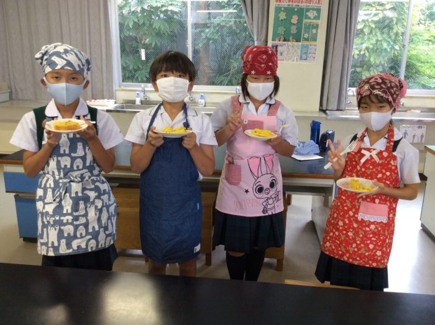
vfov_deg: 44.1
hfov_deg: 56.9
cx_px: 218
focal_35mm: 32
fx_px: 402
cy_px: 162
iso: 64
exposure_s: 1/24
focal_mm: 3.3
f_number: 2.4
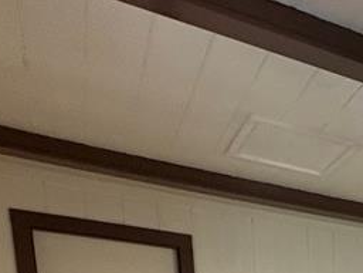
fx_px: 587
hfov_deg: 27.3
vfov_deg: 19.3
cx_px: 501
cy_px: 499
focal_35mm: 56
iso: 320
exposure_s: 1/60
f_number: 2.2
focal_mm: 2.22
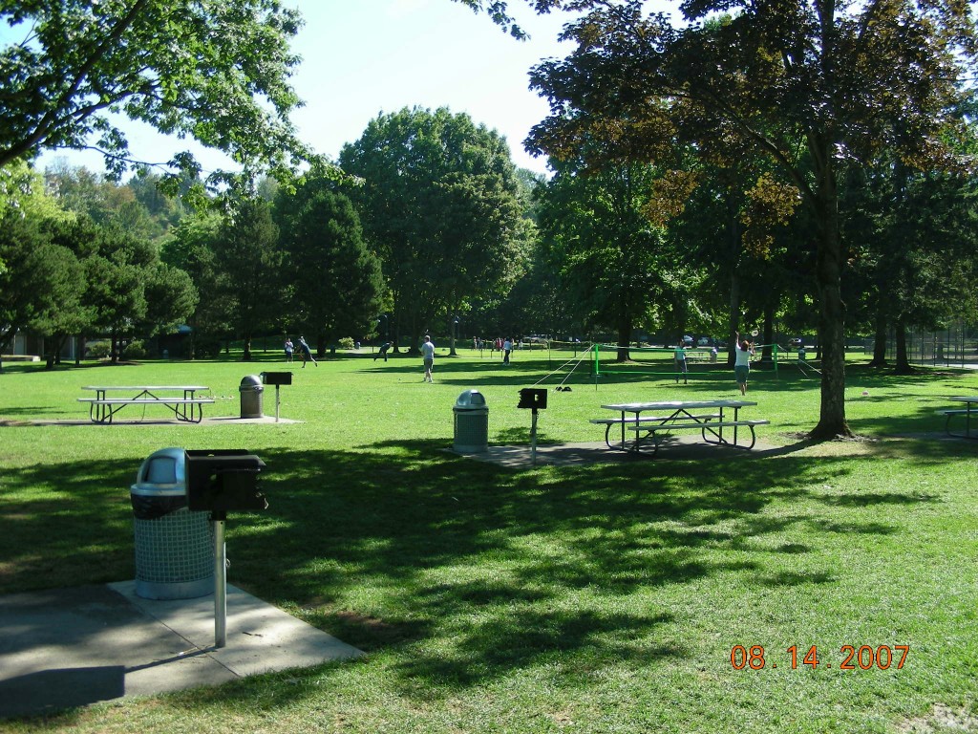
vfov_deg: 37.7
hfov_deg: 49.0
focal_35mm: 38
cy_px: 367
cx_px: 489
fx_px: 1074
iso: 50
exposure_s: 1/203
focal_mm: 6.3
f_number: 3.5
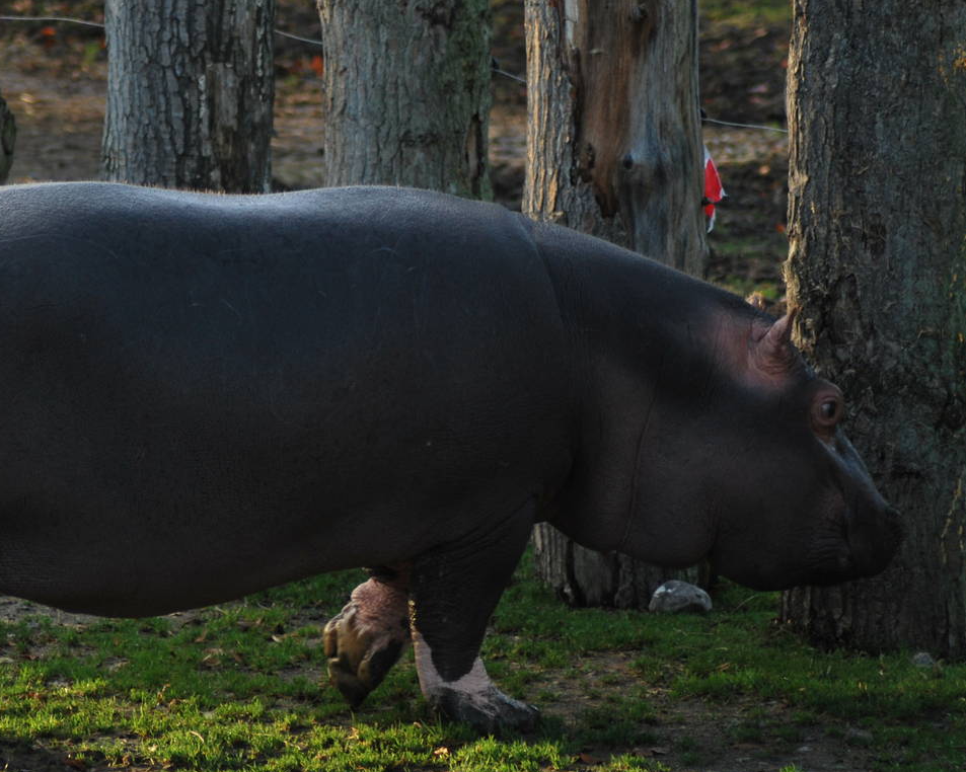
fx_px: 8455
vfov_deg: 5.2
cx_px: 381
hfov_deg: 6.5
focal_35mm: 296
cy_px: 323
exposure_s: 1/250
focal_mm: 125
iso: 200
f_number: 4.5
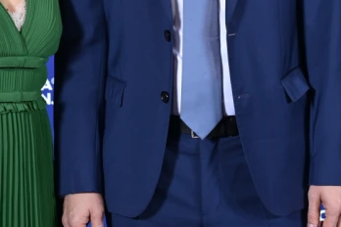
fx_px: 1667
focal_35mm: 176
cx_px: 142
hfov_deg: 11.7
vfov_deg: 7.7
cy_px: -61
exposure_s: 1/125
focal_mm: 51
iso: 320
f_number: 4
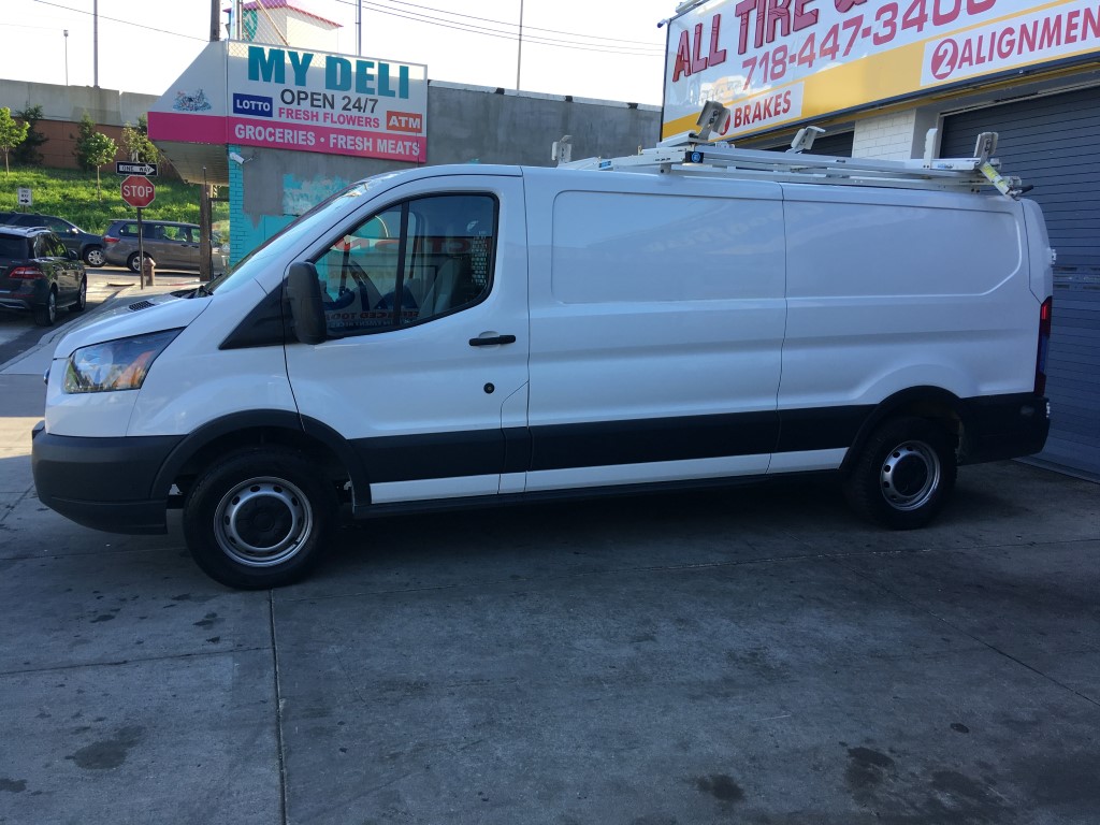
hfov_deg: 61.7
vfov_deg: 48.2
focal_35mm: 29
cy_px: 412
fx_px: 922
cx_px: 550
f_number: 2.2
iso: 25
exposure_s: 1/306
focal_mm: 4.15
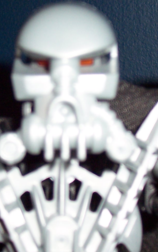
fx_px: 723
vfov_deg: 19.8
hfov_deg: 12.5
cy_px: 113
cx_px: 56
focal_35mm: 105
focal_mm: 7
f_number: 3
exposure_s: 1/60
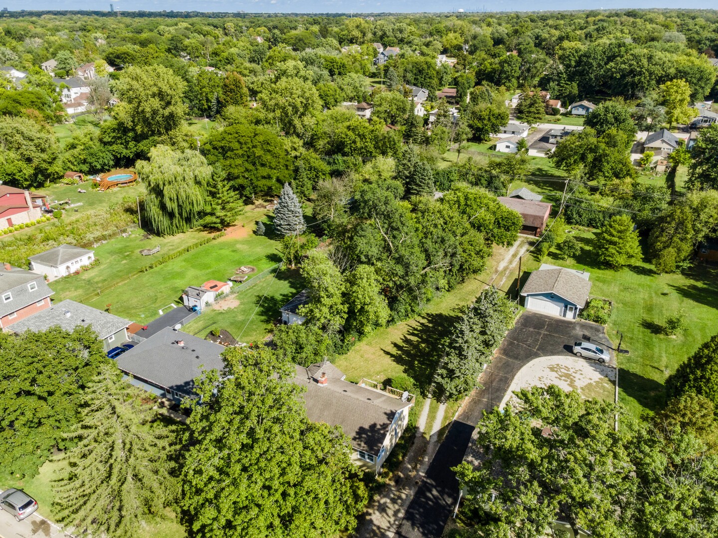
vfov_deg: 56.8
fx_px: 498
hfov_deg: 71.6
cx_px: 359
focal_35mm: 24
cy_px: 269
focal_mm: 4.5
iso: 100
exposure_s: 1/200
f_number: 2.8
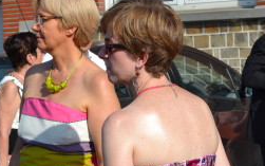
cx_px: 155
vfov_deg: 10.6
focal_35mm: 123
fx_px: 889
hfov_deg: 17.0
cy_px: 36
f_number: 9
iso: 100
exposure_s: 1/320
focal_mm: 42
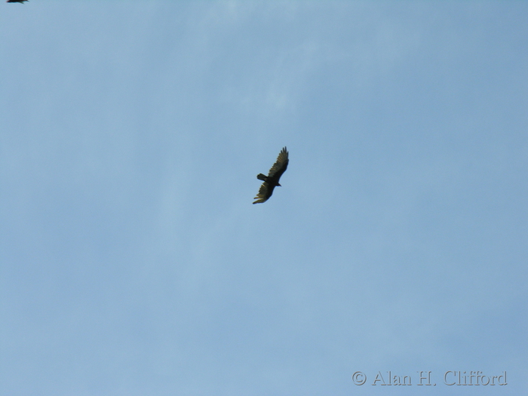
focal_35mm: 350
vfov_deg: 4.2
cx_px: 264
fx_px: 5339
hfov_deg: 5.7
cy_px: 198
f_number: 7.4
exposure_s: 1/223
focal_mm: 89
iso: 100
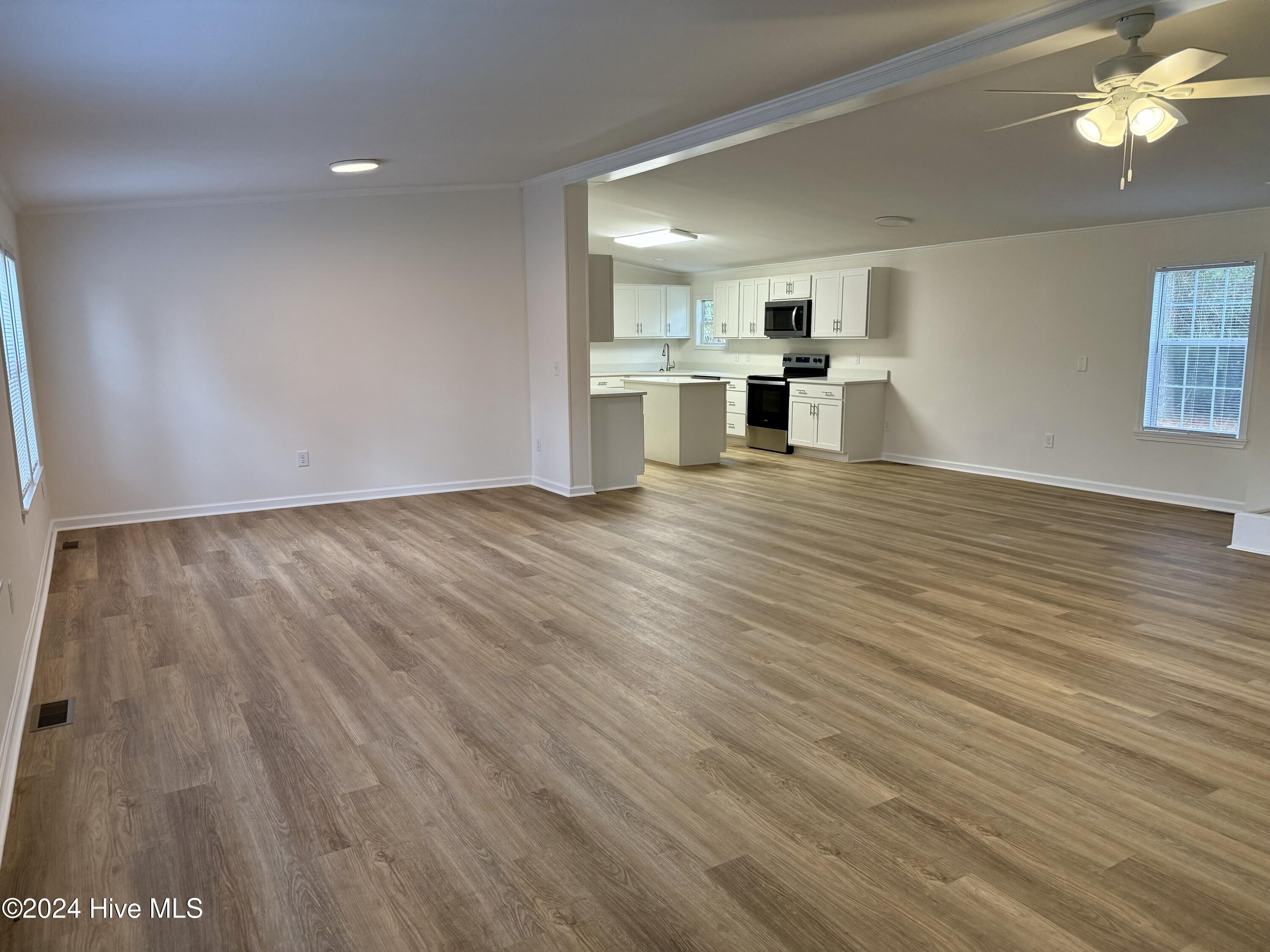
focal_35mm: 24
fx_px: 881
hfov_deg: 71.6
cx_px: 635
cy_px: 476
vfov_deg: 56.8
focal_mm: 6.76
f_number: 1.78
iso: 200
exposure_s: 1/120
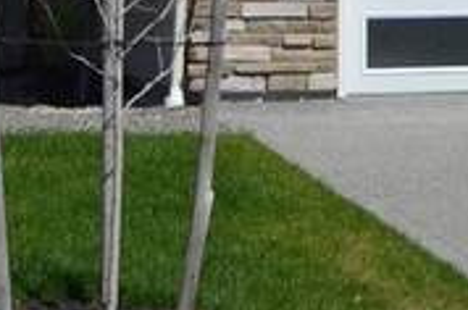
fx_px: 3361
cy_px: -499
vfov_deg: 5.1
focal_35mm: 259
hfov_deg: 7.6
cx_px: 931
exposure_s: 1/2000
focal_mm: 24
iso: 400
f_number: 8
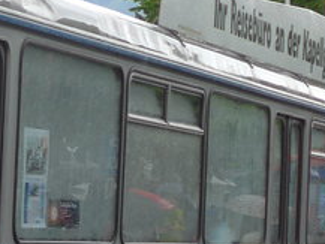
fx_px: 2029
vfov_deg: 6.9
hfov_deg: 8.6
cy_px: 198
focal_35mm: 216
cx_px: -347
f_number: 2.8
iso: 80
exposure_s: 1/250
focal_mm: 8
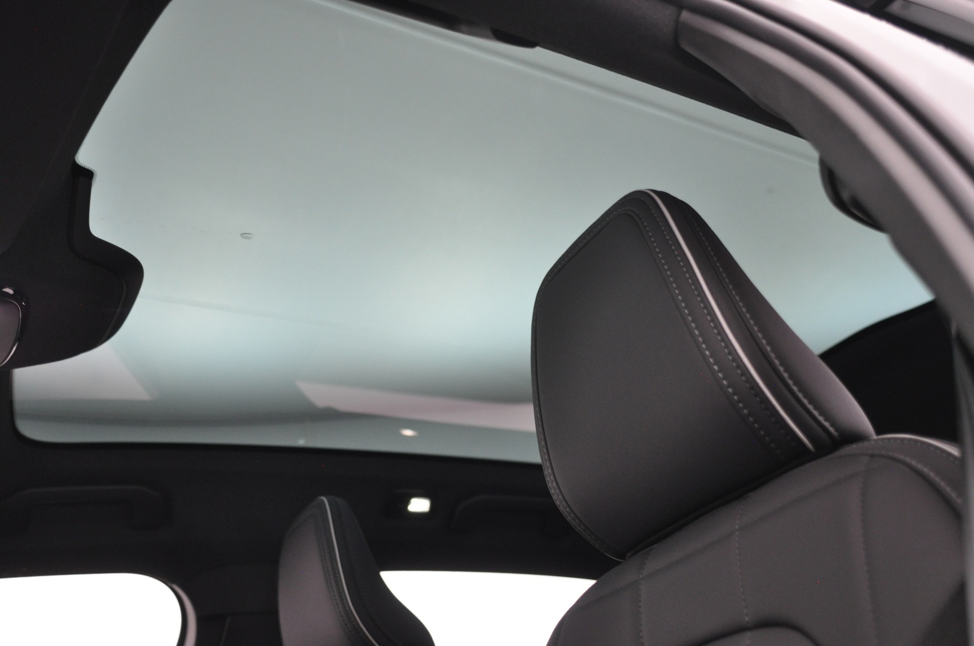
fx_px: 973
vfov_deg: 36.8
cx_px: 487
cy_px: 323
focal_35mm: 36
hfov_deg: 53.2
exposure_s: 1/40
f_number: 3.2
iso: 800
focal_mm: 24
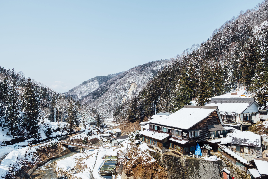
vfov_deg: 53.1
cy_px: 90
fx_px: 179
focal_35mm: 24
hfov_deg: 73.7
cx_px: 134
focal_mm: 16
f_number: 8
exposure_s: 1/550
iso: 200
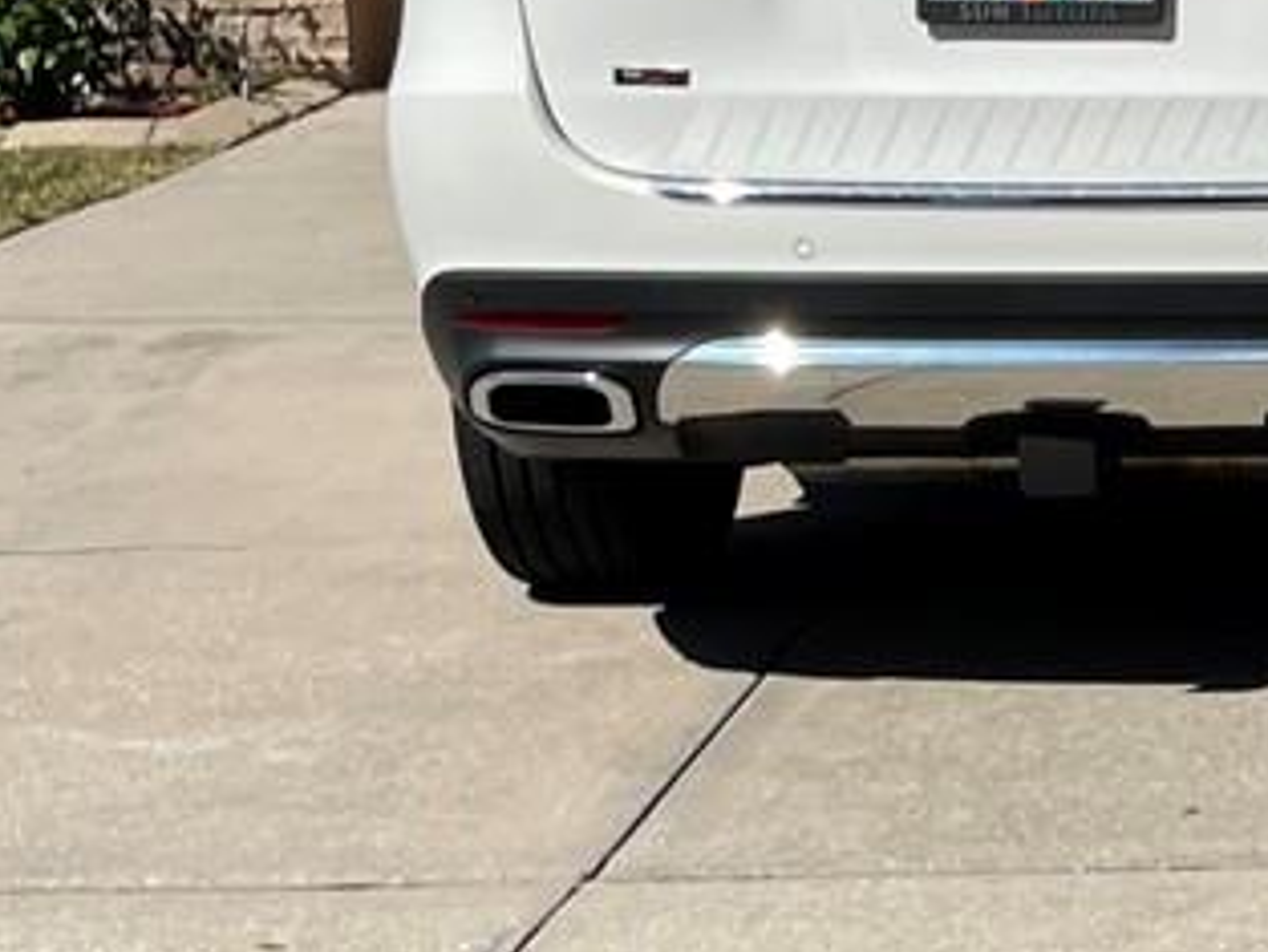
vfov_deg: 11.2
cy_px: 555
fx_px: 4874
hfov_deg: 13.6
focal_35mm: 133
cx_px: 2094
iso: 32
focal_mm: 4.2
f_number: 1.6
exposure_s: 1/5291
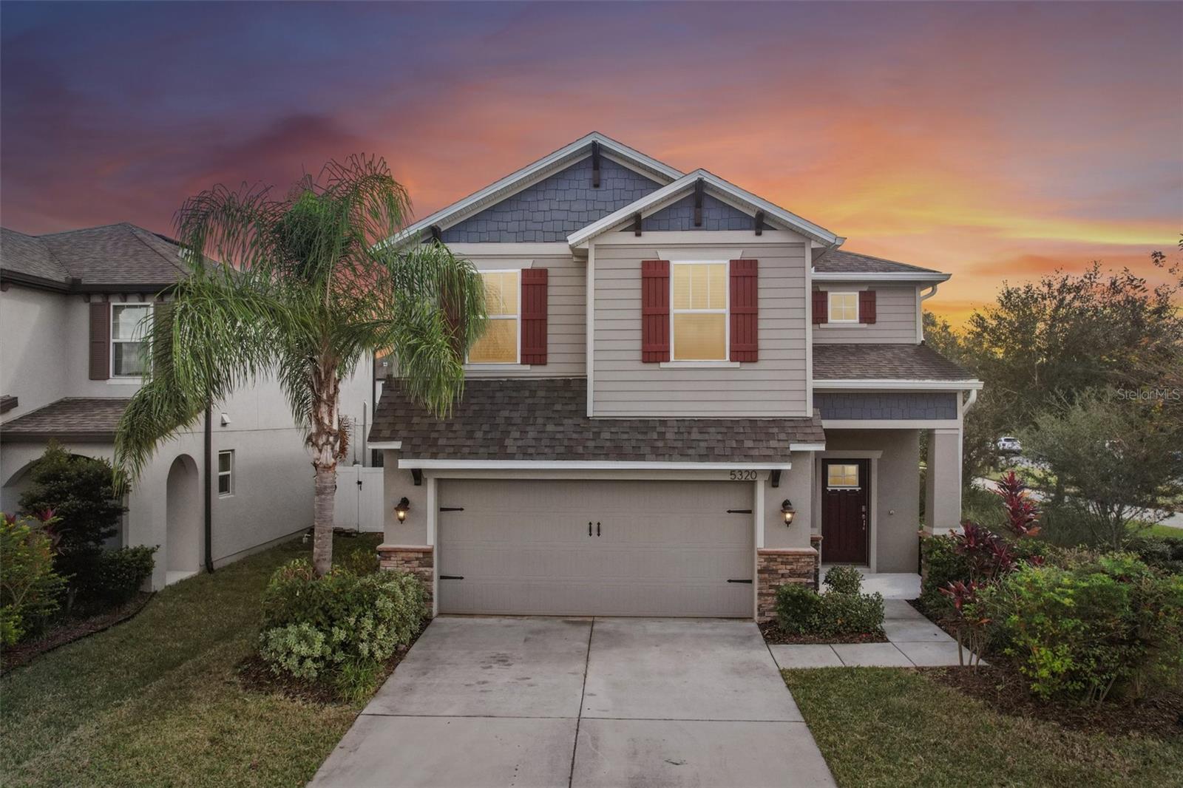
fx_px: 723
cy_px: 394
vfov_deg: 57.2
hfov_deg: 78.6
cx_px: 592
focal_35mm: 22
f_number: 2.8
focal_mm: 8.4
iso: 400
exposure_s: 1/640
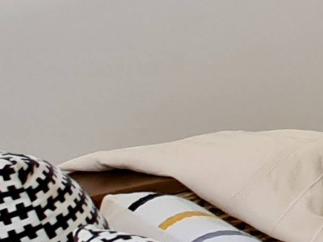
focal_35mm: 85
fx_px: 793
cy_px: -132
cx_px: 850
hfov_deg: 13.4
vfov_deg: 15.8
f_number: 2.2
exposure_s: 1/50
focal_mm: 2.2
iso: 160
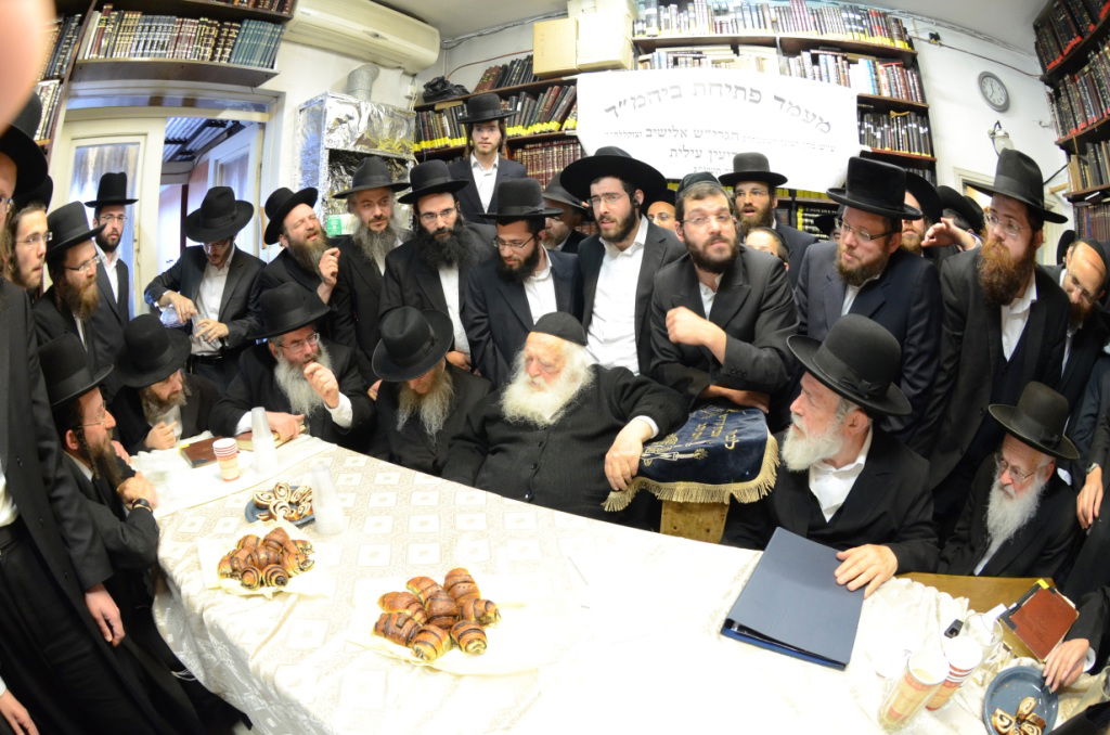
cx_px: 555
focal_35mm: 16
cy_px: 368
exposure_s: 1/50
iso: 1600
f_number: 5.6
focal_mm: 10.5
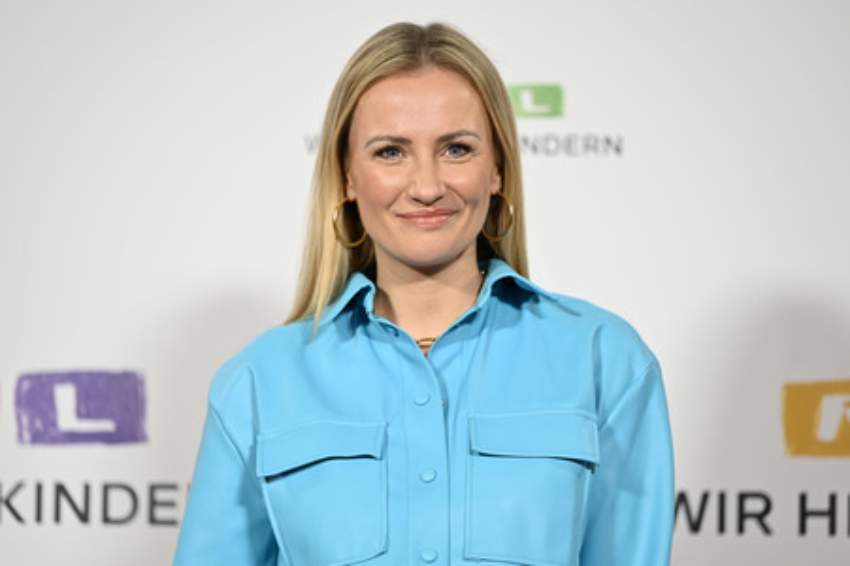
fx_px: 3893
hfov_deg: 12.5
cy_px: 283
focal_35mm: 165
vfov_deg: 8.3
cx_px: 425
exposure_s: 1/250
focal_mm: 165
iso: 800
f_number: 2.8
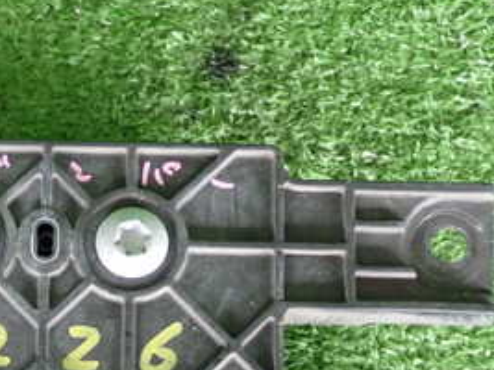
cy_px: 407
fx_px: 1412
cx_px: 44
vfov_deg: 14.6
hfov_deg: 19.5
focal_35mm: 99
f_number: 2.9
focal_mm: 7.84
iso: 320
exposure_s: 1/40
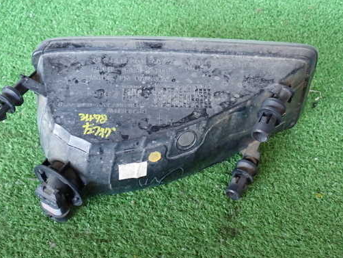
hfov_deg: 43.7
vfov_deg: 33.6
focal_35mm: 43
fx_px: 426
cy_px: 125
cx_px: 141
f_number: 2.5
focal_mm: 6.37
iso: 500
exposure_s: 1/40
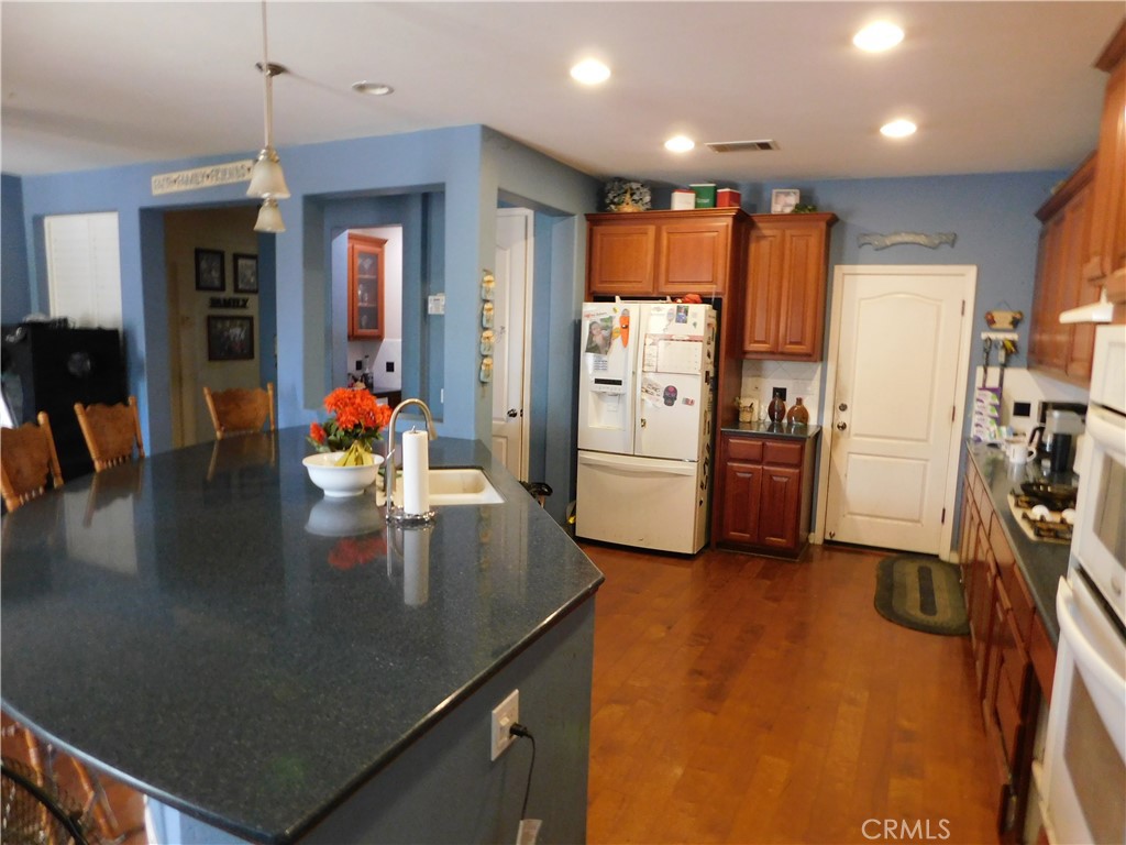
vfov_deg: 58.9
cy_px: 422
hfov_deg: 73.9
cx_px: 563
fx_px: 748
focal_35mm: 23
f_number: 3
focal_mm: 4
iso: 400
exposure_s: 1/15
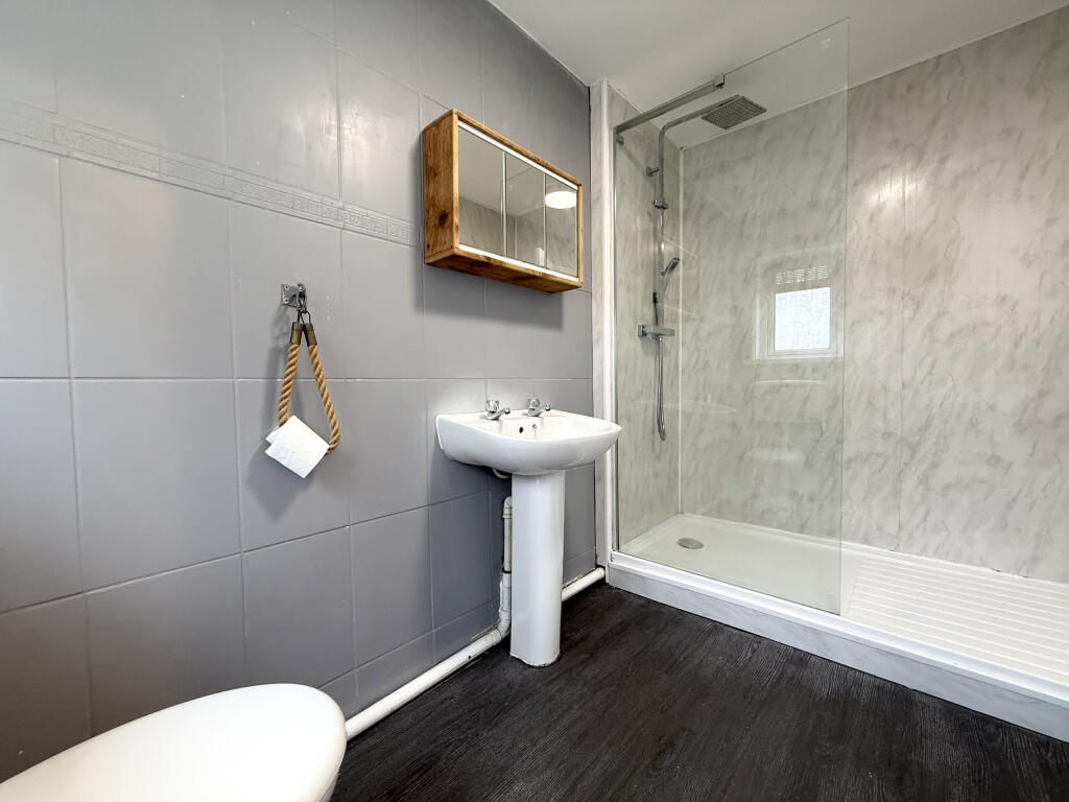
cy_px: 401
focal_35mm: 14
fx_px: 432
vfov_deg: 85.7
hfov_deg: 102.1
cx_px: 534
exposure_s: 1/50
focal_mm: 2.22
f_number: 2.2
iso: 200
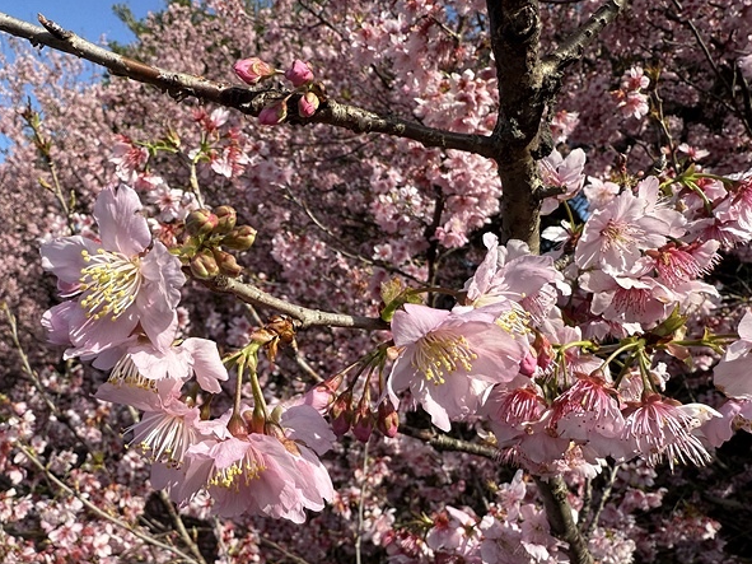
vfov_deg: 53.0
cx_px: 346
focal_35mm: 26
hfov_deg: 67.2
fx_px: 565
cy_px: 293
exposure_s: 1/1621
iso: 40
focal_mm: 2.22
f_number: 2.2
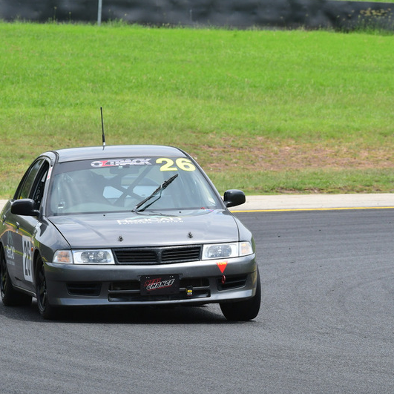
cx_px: 197
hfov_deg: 3.7
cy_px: 197
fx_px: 6181
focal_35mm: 480
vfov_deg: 3.7
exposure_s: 1/640
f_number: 11
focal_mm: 250
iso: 640
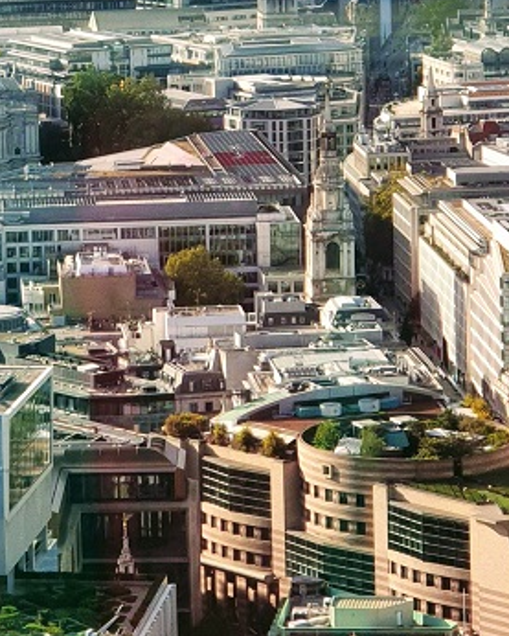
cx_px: 50
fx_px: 3313
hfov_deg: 8.8
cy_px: 92
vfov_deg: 10.9
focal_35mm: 176
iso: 100
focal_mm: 6
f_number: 2.4
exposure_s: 1/272
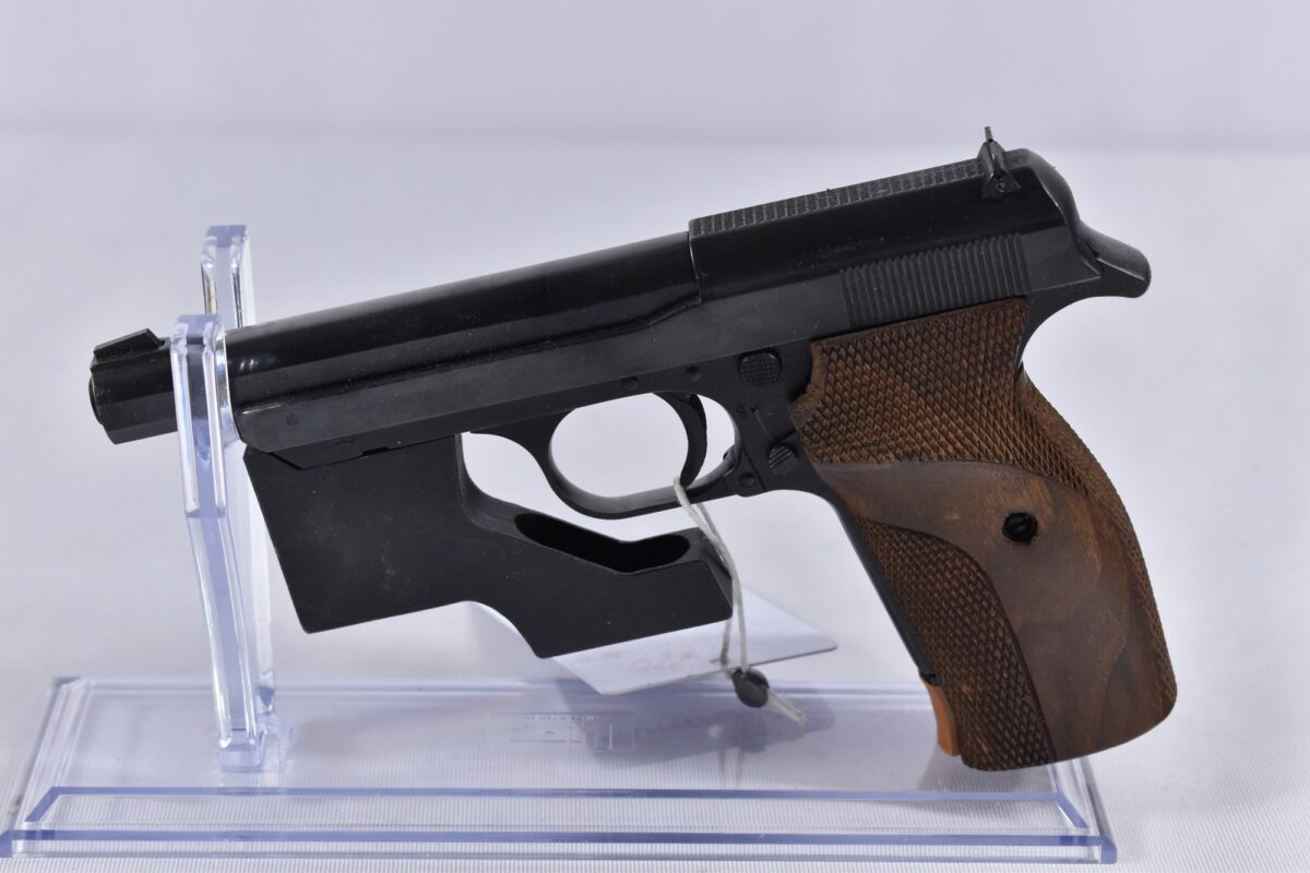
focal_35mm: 82
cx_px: 655
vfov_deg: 16.6
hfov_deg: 24.6
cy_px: 436
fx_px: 3002
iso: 640
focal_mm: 55
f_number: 5.6
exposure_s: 1/50
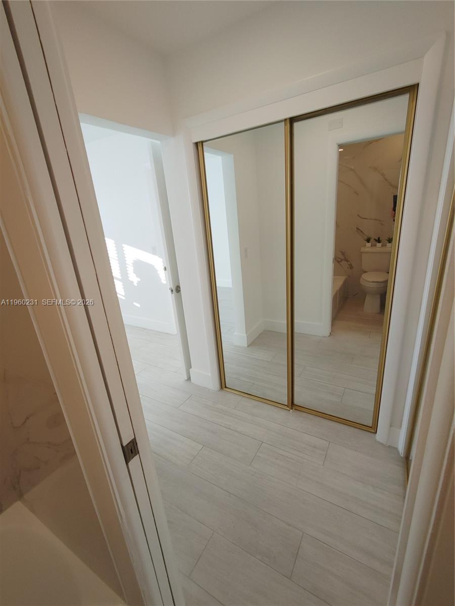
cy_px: 303
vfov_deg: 98.2
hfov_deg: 81.7
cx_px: 228
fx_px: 263
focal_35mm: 15
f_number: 2.2
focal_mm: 1.6
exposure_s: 1/120
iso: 50
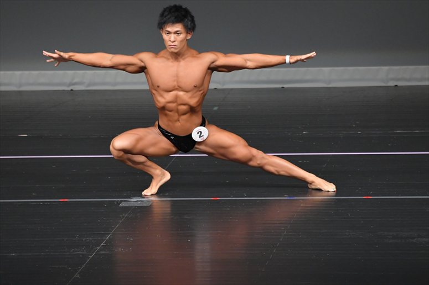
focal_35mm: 450
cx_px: 214
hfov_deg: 4.6
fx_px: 5360
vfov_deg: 3.1
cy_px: 142
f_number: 5.6
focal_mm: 300
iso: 4000
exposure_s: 1/400
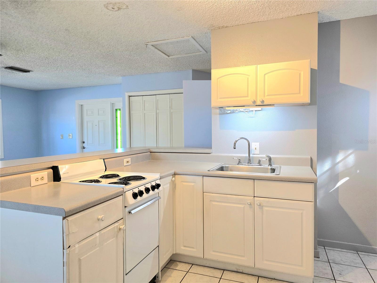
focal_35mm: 23
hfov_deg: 73.9
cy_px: 142
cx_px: 188
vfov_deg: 58.9
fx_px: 250
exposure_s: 1/120
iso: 160
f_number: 1.7
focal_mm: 6.3
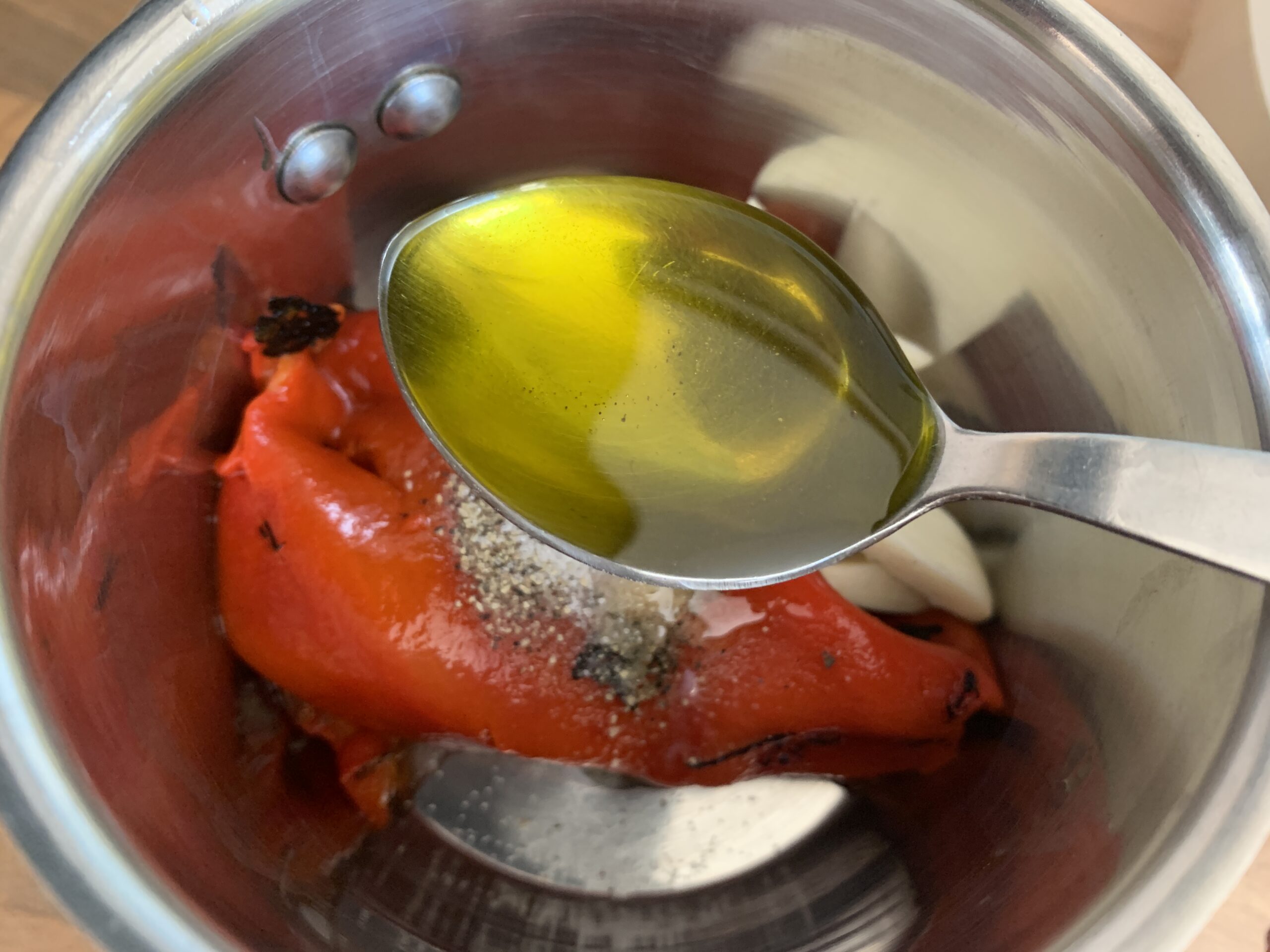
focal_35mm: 26
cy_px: 476
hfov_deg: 67.3
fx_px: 954
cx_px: 635
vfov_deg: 53.1
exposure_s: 1/60
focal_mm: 4.25
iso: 320
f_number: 1.8
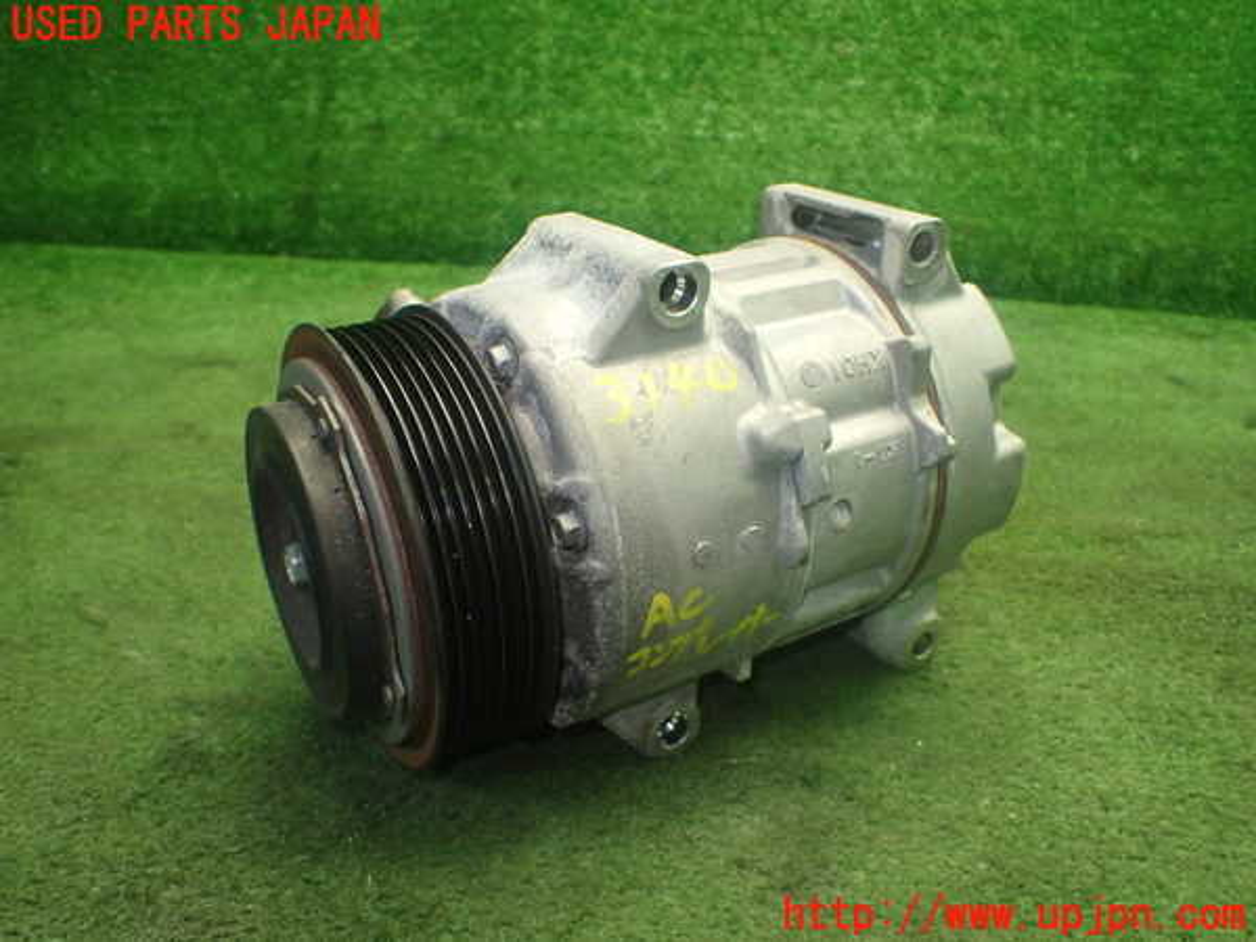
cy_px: 471
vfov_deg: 46.8
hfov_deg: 60.0
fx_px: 1089
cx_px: 628
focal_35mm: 30
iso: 640
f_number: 2.3
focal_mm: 5.4
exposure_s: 1/125
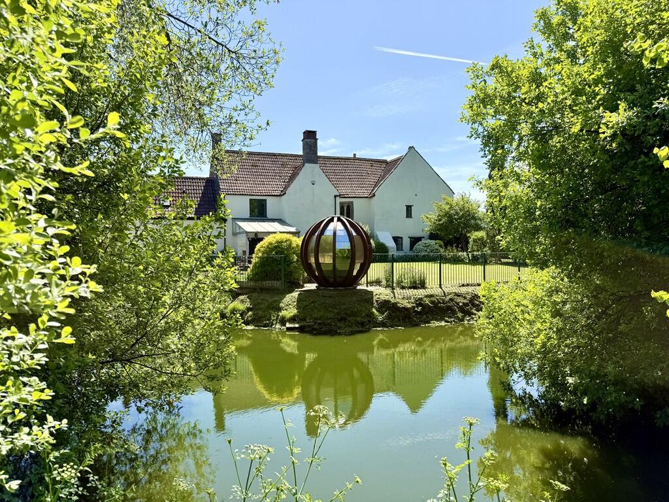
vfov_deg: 56.8
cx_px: 334
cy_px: 251
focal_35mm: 24
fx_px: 464
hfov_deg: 71.6
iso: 80
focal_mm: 6.76
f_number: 1.78
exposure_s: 1/3425
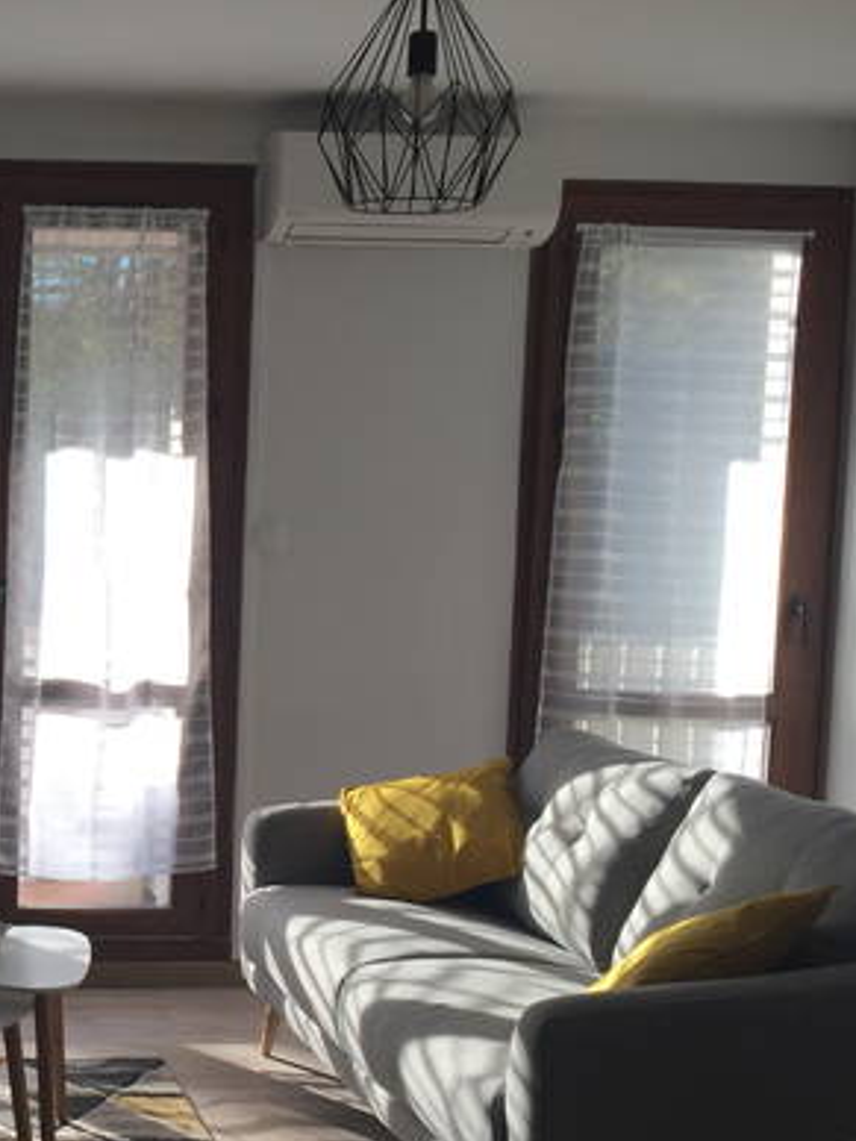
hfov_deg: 23.1
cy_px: 673
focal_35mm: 59
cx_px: -121
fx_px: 1945
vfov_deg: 32.6
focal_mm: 4.15
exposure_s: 1/388
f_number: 2.2
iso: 32
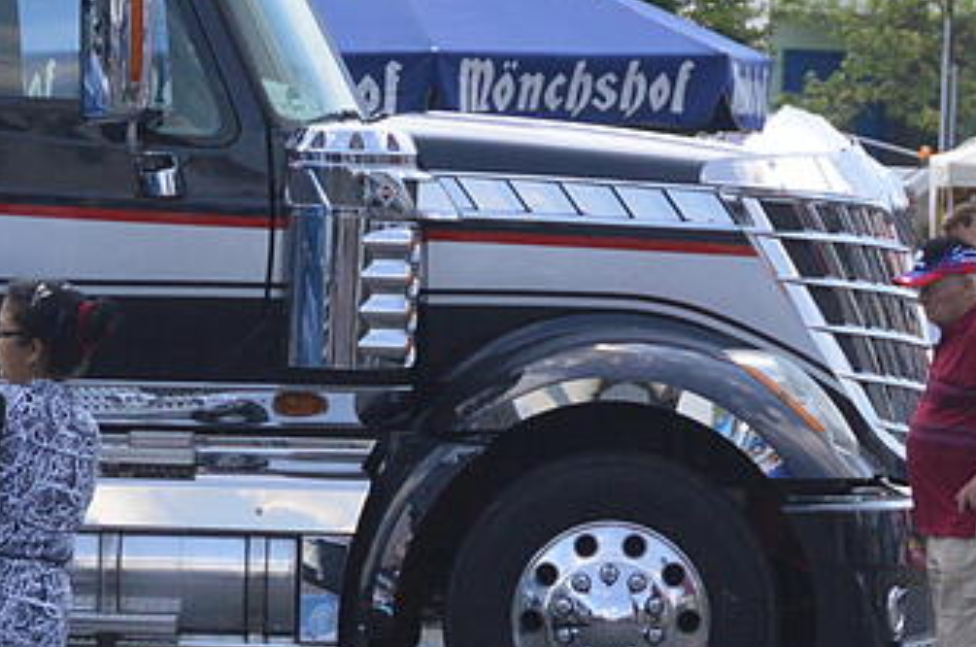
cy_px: 195
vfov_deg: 4.0
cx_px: 393
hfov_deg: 6.1
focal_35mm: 339
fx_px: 9173
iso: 800
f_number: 9
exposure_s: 1/1250
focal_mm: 70
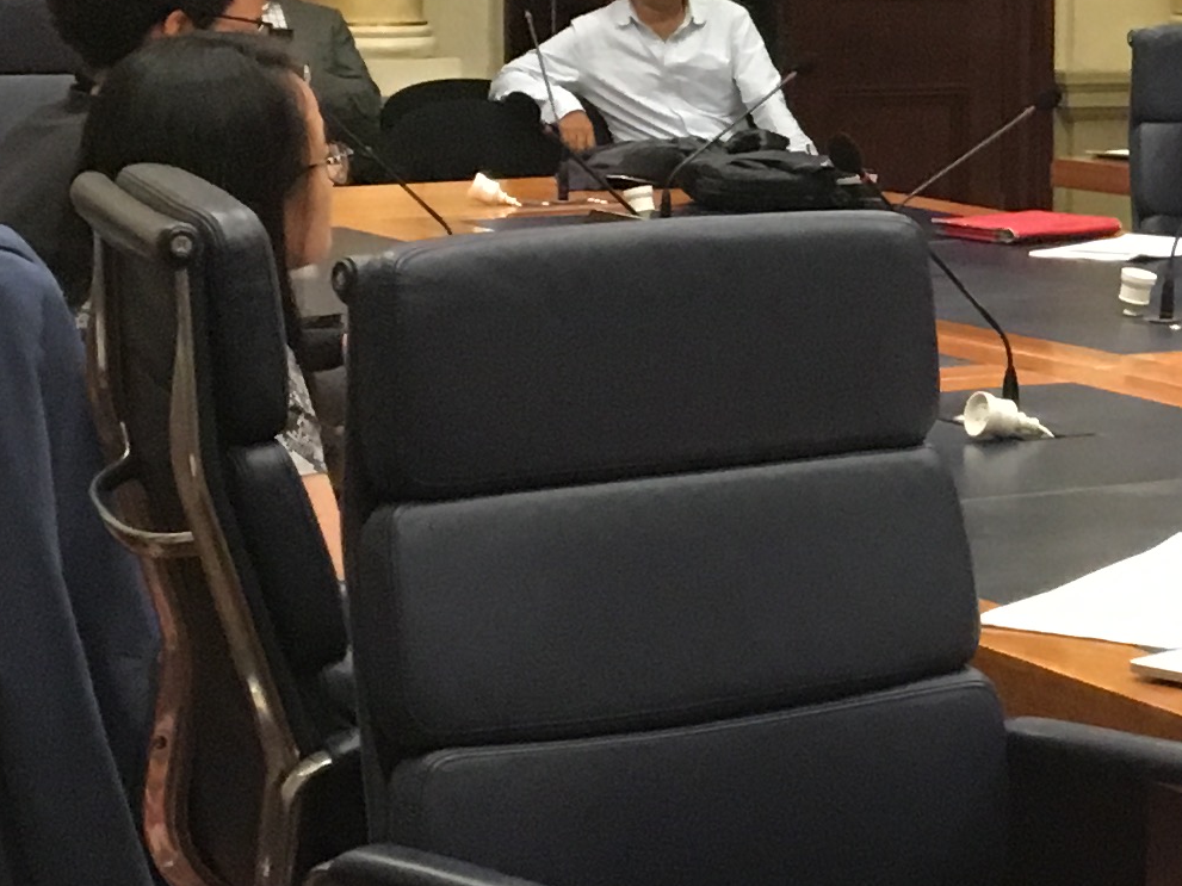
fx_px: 4029
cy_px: 163
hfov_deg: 16.2
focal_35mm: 118
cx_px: 1332
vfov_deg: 12.5
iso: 200
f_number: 2.2
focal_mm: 4.15
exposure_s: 1/25
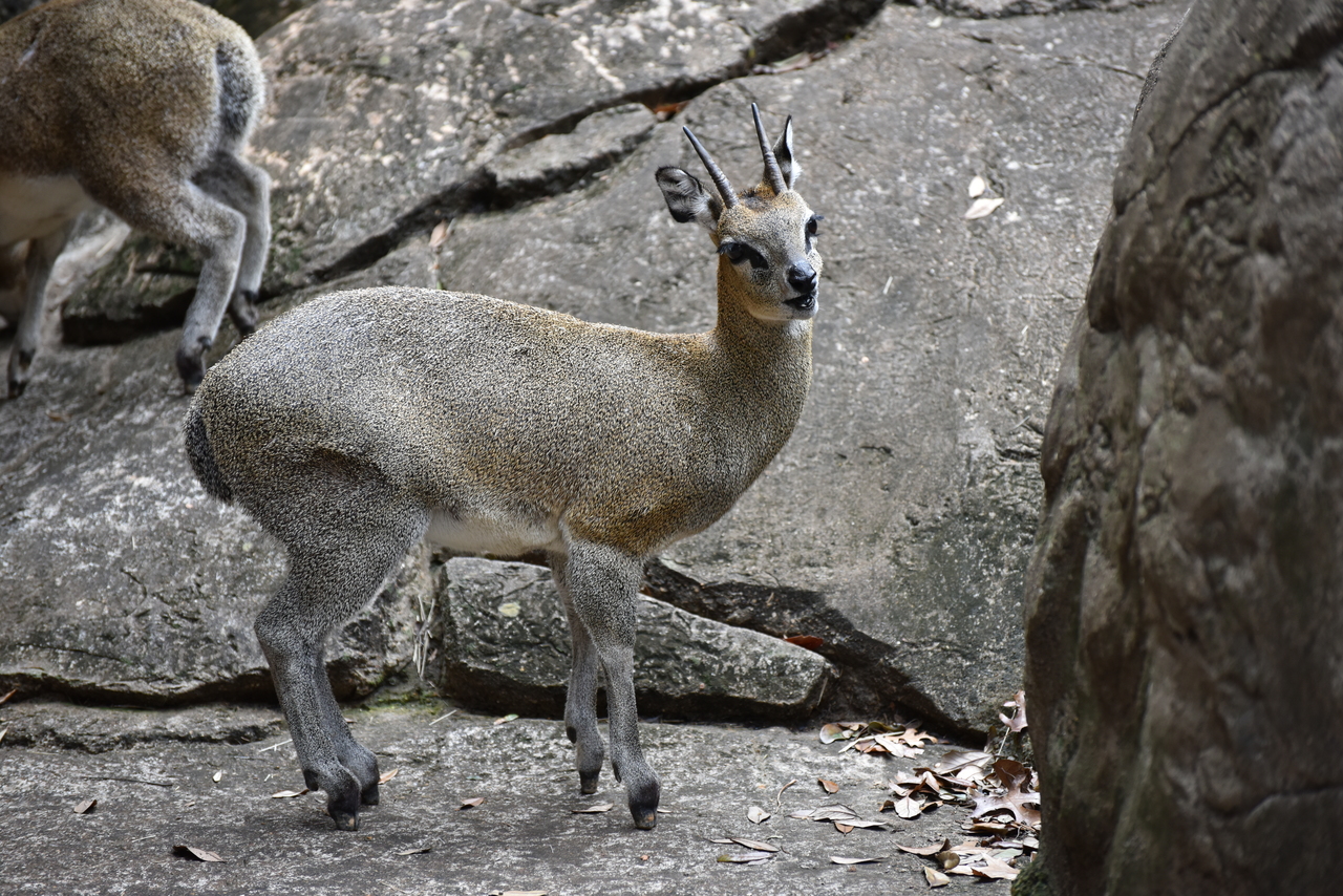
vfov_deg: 8.9
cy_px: 448
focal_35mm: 155
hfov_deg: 13.2
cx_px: 672
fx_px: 5783
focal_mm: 155
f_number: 4.8
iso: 800
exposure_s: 1/320
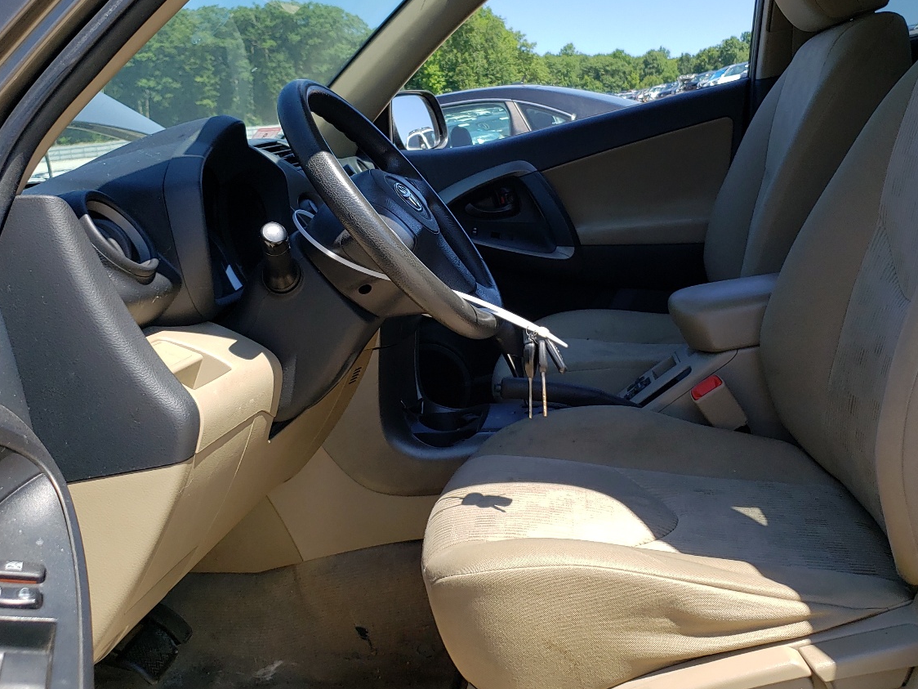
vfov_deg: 38.3
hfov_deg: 50.1
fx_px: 981
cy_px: 237
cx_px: 493
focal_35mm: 37
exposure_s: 1/1429
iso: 50
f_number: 1.5
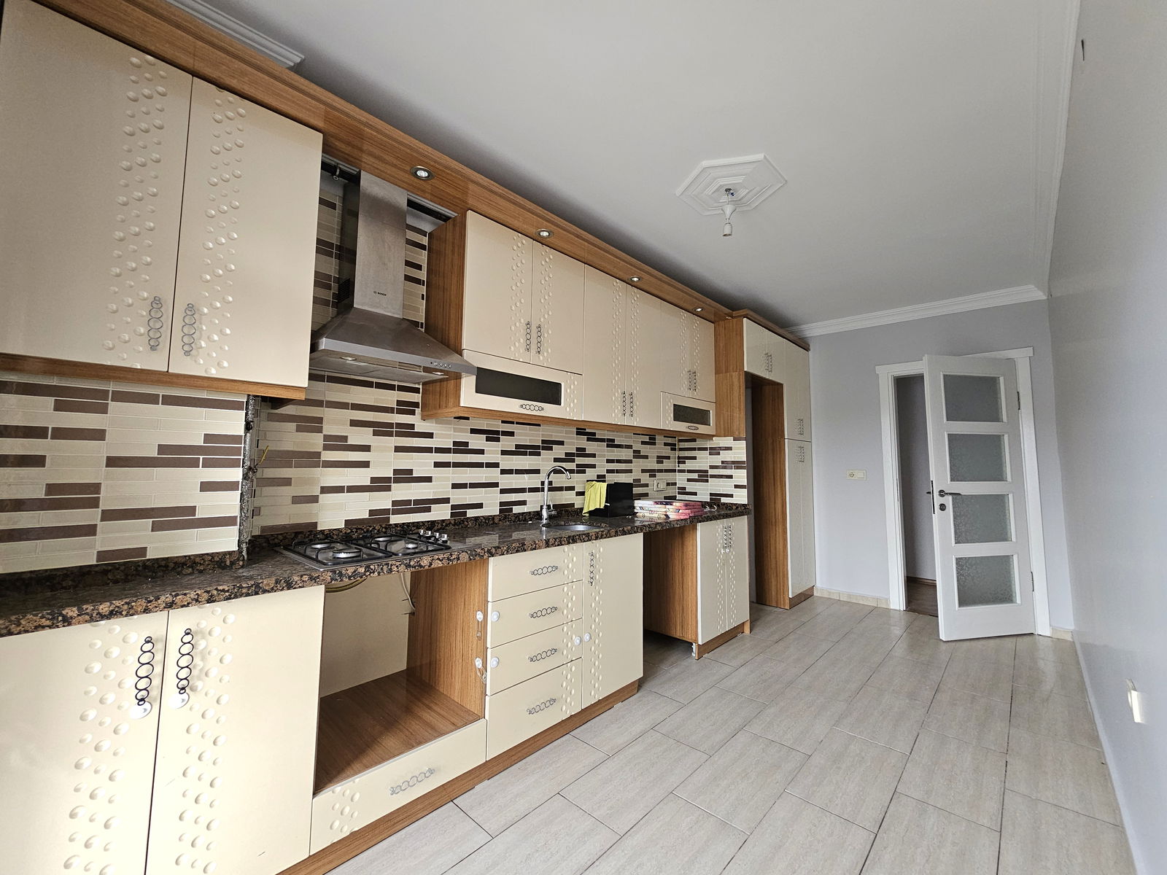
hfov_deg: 106.2
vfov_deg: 89.9
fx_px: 438
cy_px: 438
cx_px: 584
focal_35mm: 13
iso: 250
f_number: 2.2
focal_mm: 2.2
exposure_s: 1/77.5
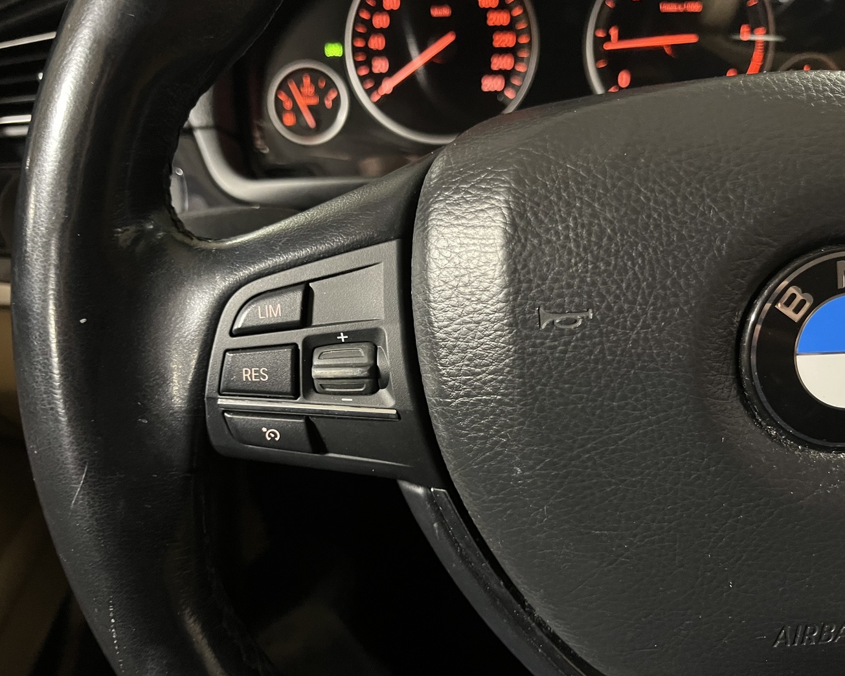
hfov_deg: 62.2
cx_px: 413
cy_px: 336
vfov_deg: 51.5
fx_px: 700
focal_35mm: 28
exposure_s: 1/30
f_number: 1.6
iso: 640
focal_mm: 5.1
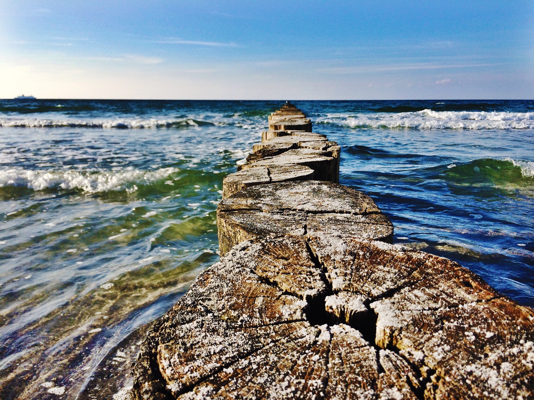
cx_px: 267
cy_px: 200
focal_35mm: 29
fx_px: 447
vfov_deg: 48.2
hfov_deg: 61.7
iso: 32
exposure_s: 1/2160
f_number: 2.2
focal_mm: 4.15
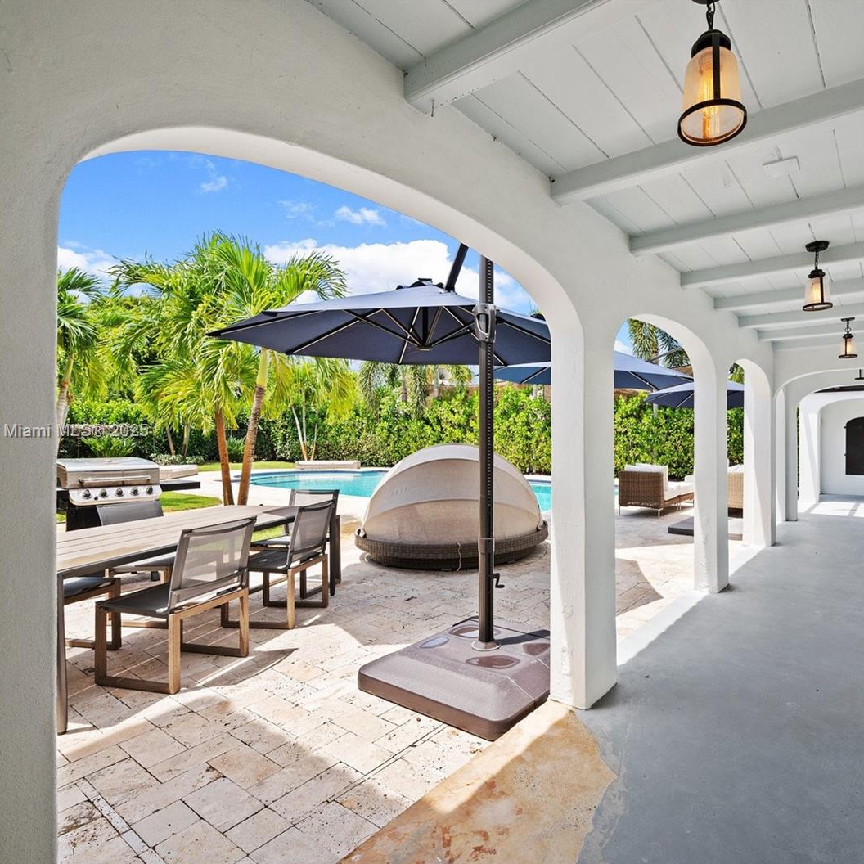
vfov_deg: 80.7
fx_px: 508
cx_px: 542
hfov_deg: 79.2
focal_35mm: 18
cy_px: 432
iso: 200
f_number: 8
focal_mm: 14
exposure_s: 1/400
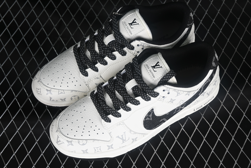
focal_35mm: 75
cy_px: 84
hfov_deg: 27.0
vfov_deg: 18.2
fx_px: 523
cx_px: 126
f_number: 7.1
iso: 160
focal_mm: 50
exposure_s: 1/80
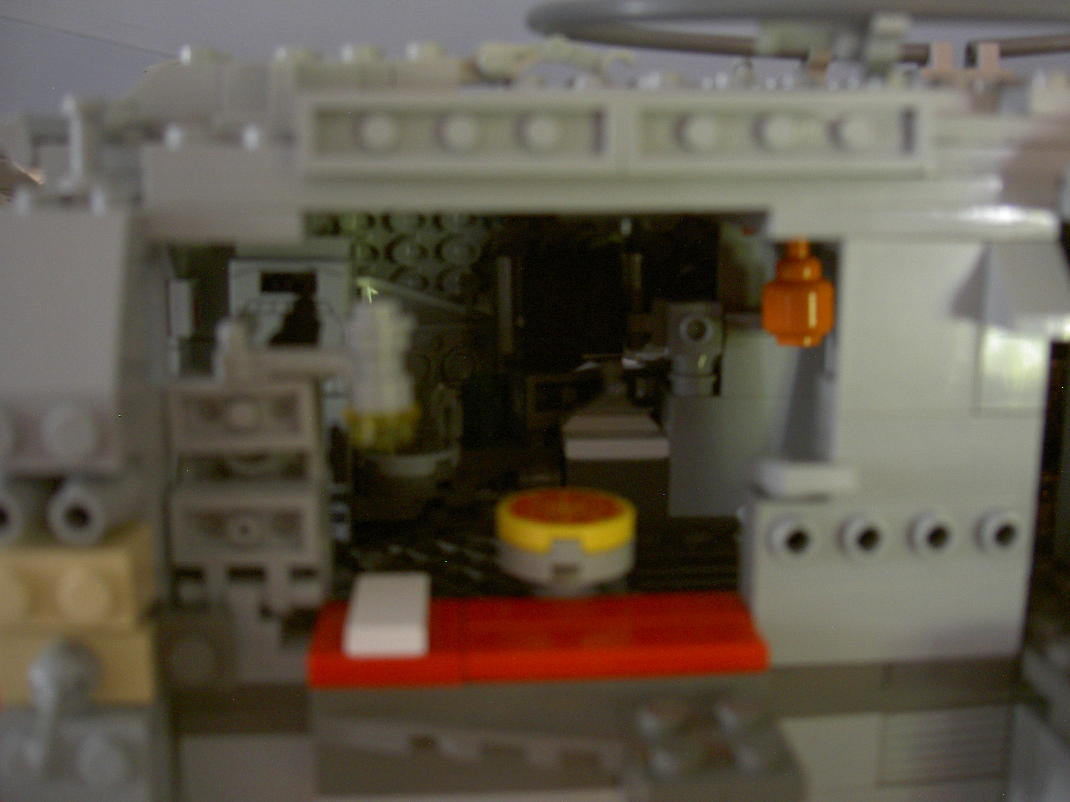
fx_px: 1206
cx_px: 535
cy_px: 401
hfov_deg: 47.9
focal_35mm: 39
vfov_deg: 36.8
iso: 100
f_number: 2.8
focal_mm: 8
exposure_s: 1/8
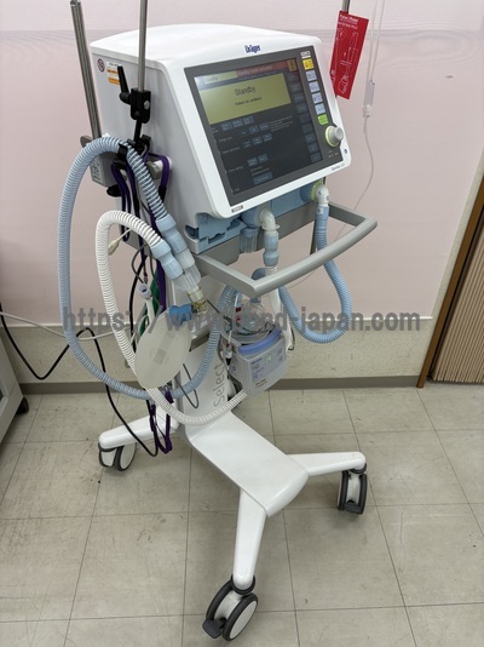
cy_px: 324
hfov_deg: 53.0
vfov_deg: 67.3
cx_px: 242
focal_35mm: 26
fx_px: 485
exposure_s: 1/120
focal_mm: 5.96
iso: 40
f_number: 1.6
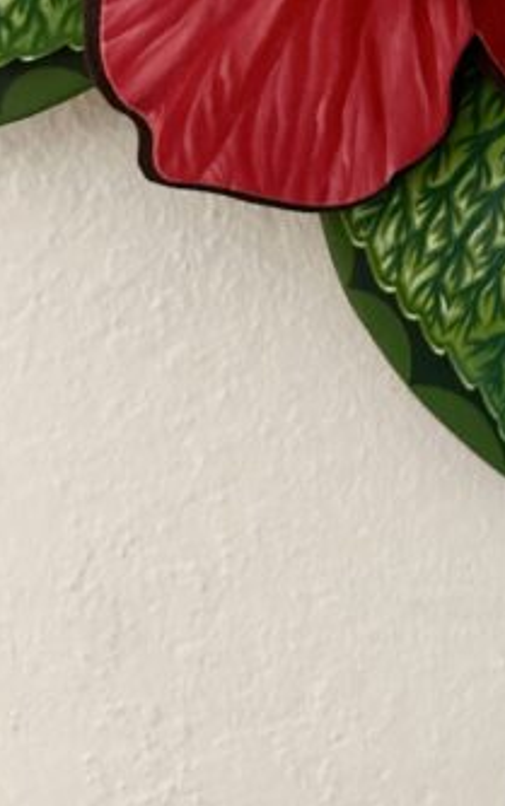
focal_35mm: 61
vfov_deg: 30.1
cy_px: -80
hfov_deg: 20.5
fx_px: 1342
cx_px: 522
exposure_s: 1/30
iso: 800
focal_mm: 6.86
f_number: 1.78
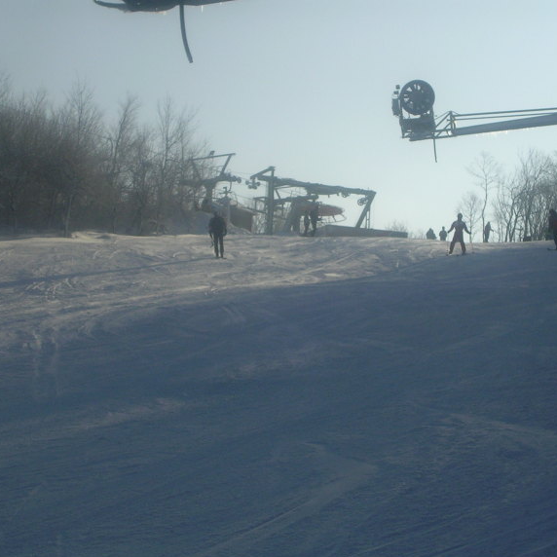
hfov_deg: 19.5
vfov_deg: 19.5
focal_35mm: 89
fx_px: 1620
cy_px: 284
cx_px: 274
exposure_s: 1/1500
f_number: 3.7
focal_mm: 10.9
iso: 50
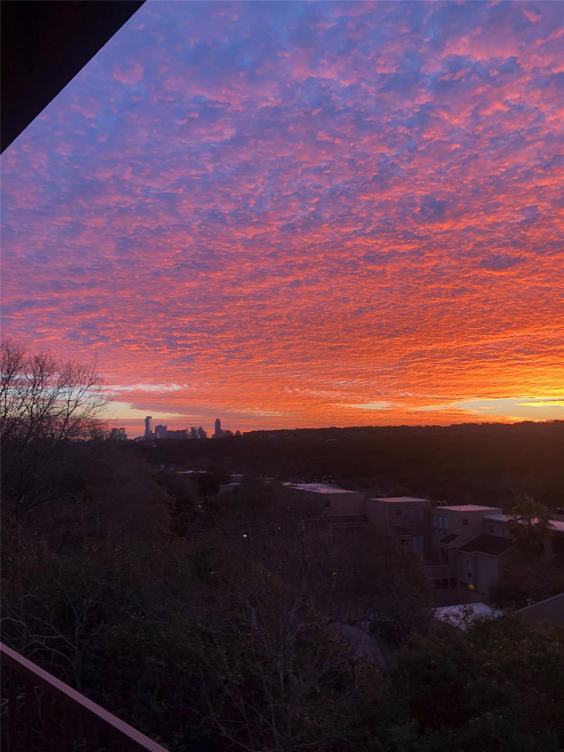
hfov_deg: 49.7
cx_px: 282
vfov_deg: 63.4
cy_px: 376
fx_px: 608
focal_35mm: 28
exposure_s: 1/120
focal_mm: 3.99
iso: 64
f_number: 1.8
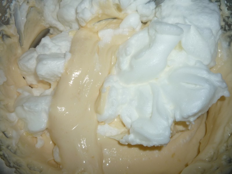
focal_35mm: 30
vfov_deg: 46.8
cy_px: 87
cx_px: 116
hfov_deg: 60.0
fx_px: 201
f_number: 4
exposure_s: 1/30
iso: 100
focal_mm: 5.2
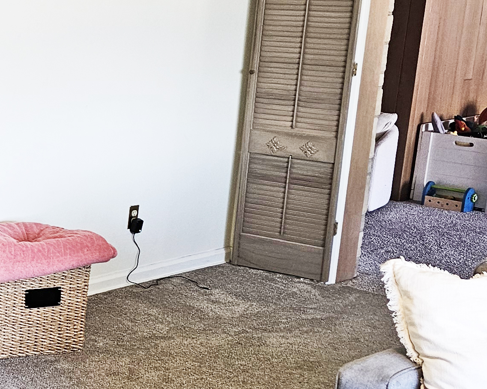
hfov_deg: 19.9
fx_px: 1138
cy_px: 196
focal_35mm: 79
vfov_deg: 19.4
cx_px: -303
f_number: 1.7
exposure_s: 1/120
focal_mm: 6.3
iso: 160
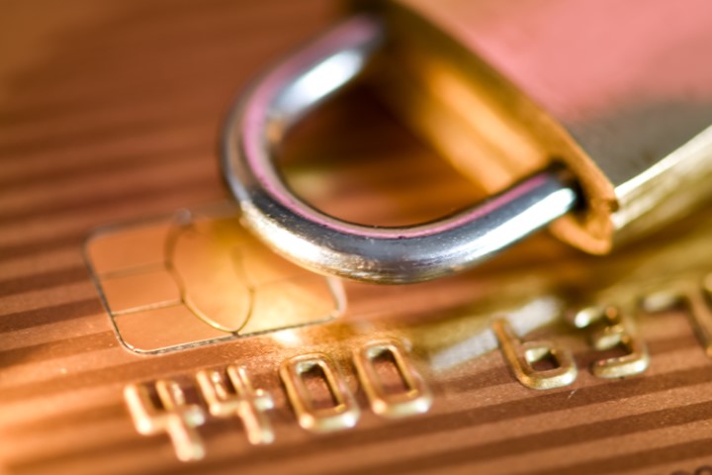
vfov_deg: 8.7
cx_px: 356
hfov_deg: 13.0
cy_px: 238
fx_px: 3115
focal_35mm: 158
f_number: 5
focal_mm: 105
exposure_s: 1/10
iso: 100
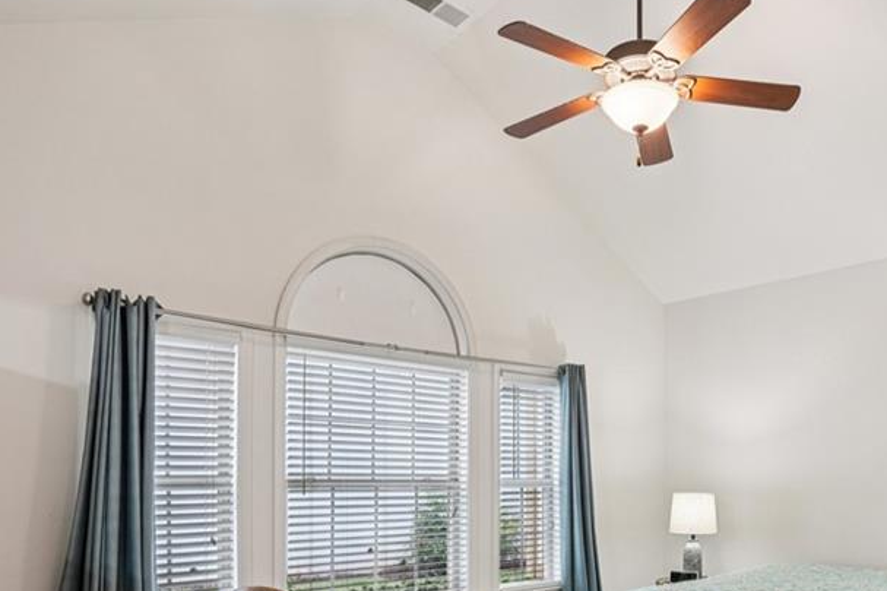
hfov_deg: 65.9
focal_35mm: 27
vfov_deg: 45.3
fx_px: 665
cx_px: 580
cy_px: 477
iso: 400
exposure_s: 1/6
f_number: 8
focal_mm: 16
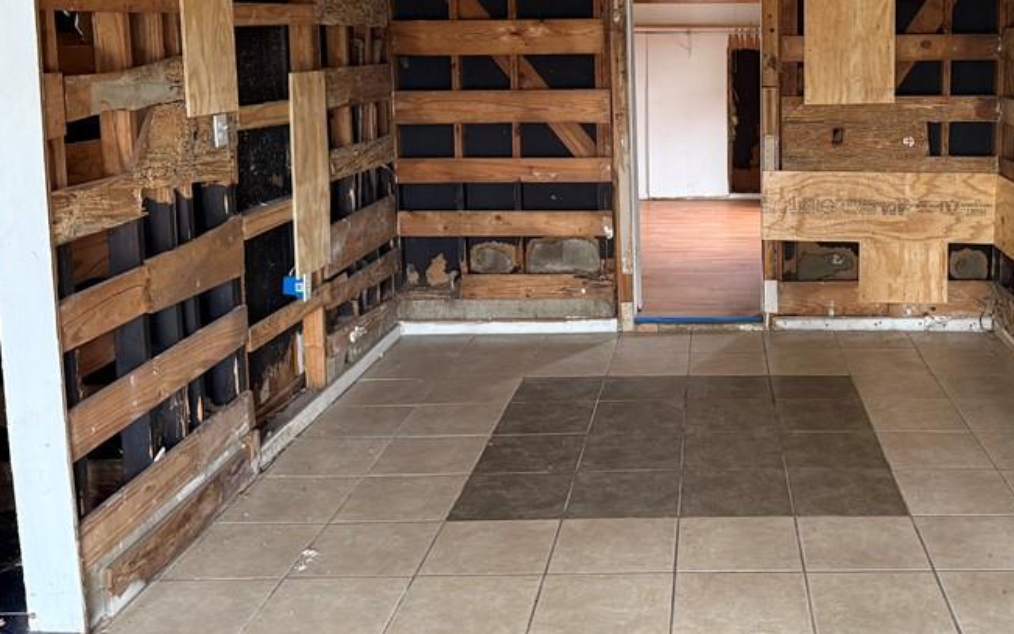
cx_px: 712
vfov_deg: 31.5
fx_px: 1105
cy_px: 174
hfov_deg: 48.1
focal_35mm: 40
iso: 400
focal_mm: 6.76
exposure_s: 1/60
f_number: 1.78
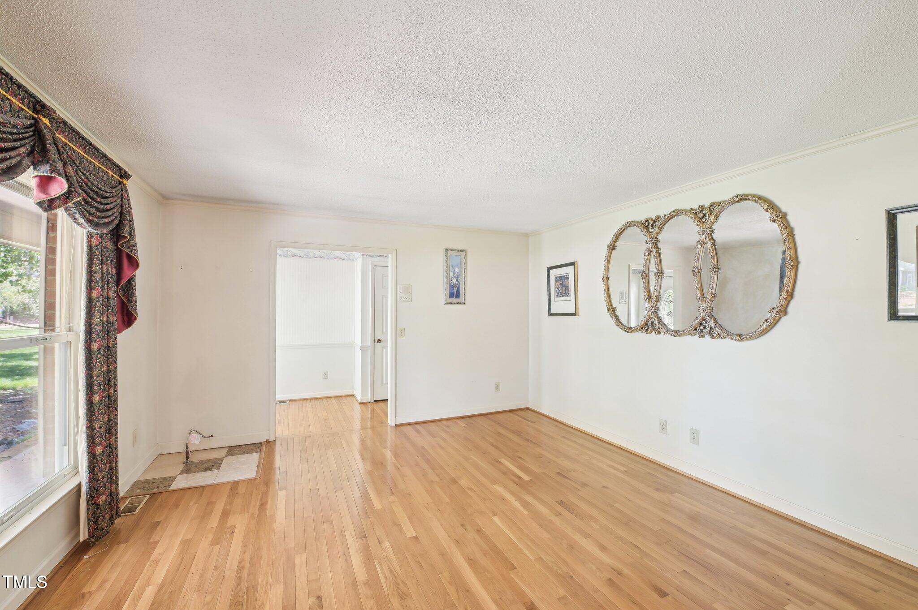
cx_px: 459
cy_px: 305
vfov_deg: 81.1
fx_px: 357
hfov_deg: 104.3
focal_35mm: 14
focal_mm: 14
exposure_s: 1/2
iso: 200
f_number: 9
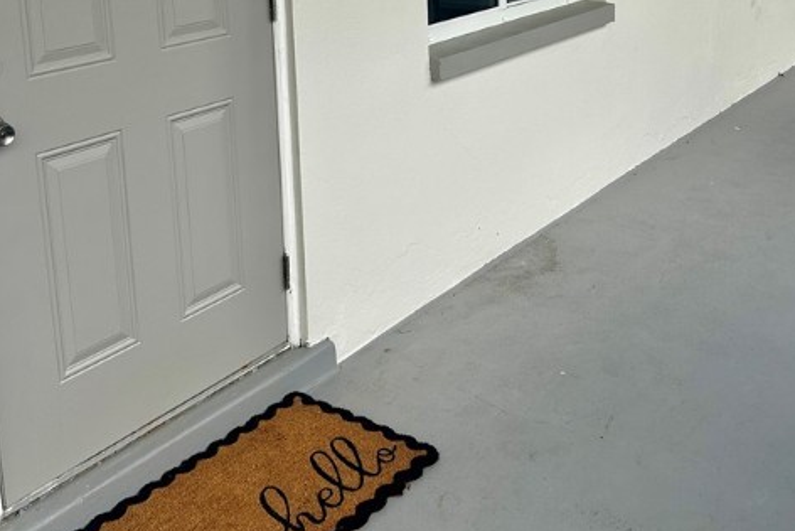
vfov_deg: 29.3
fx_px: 972
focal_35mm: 44
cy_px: 54
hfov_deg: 44.5
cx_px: 401
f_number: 1.5
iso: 50
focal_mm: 5.7
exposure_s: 1/572
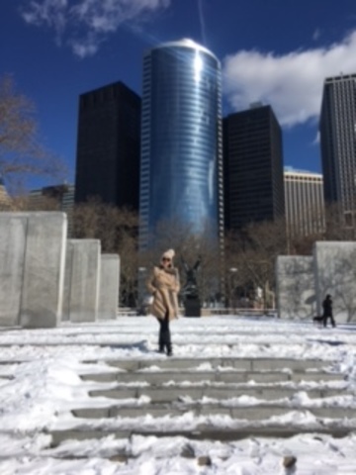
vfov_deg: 61.7
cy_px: 238
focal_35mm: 29
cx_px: 178
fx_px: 398
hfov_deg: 48.2
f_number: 2.2
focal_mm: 4.15
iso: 25
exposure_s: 1/4808
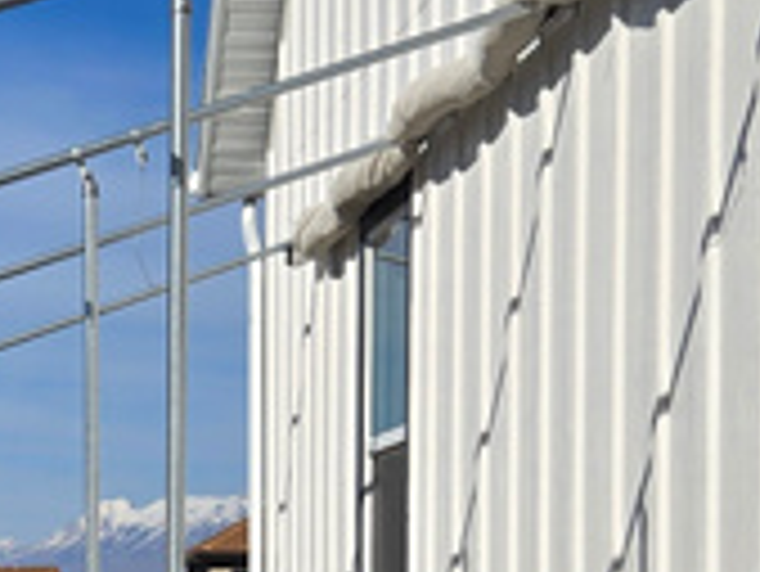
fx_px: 3054
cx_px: -94
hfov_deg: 13.9
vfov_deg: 10.5
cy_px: 676
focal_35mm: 139
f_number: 1.8
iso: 25
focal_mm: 5.4
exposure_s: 1/3579
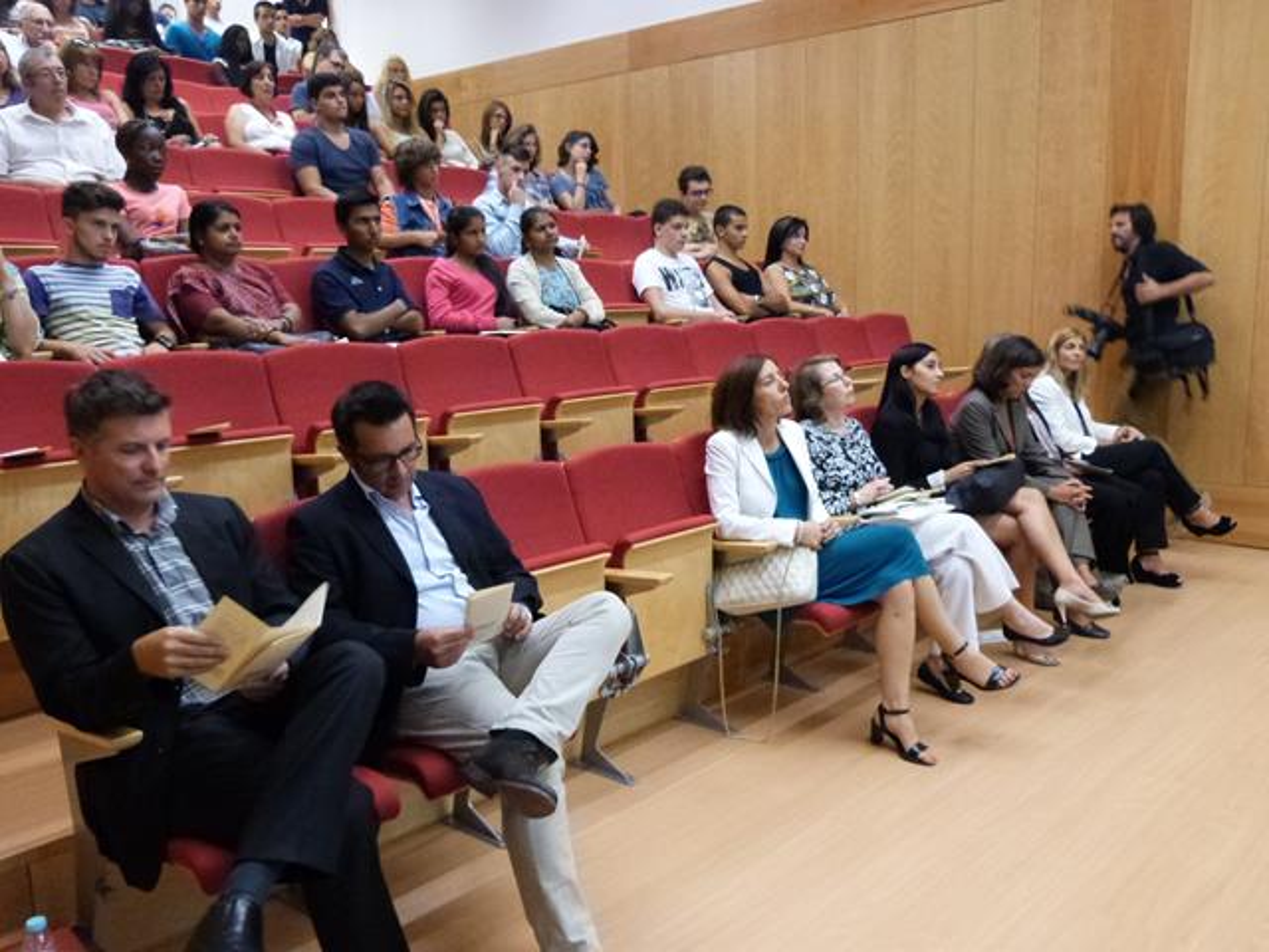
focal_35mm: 30
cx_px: 634
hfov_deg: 60.0
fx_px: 1100
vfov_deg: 46.8
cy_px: 476
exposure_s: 1/20
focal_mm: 5.3
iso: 800
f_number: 2.9
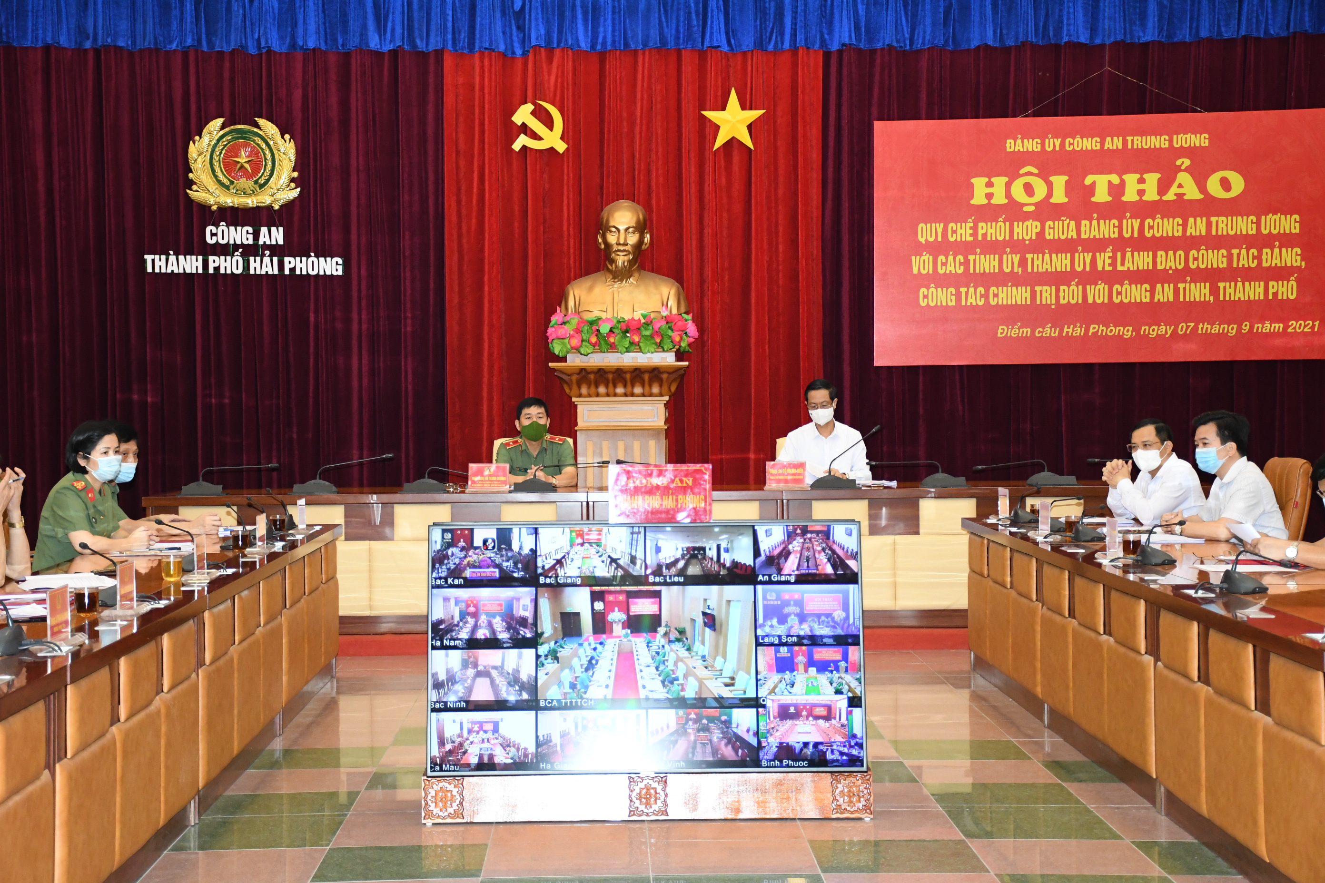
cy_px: 442
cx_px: 662
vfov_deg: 21.6
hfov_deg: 31.9
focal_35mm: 63
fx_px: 2319
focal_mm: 42
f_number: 4.5
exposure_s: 1/200
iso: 2500
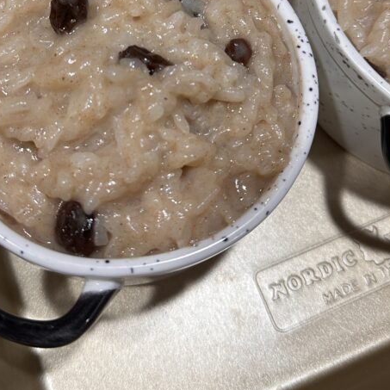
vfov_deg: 33.8
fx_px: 612
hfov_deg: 35.2
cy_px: 51
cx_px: 154
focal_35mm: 48
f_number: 1.78
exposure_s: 1/120
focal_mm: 6.86
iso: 160
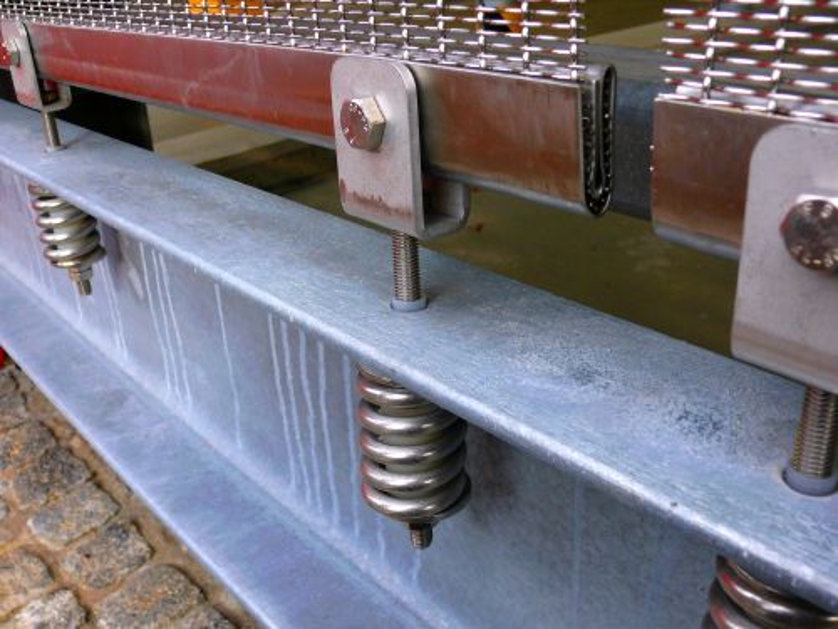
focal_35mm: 35
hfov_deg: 52.6
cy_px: 314
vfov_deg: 40.7
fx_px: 847
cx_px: 419
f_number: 4
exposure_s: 1/100
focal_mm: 7.4
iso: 100
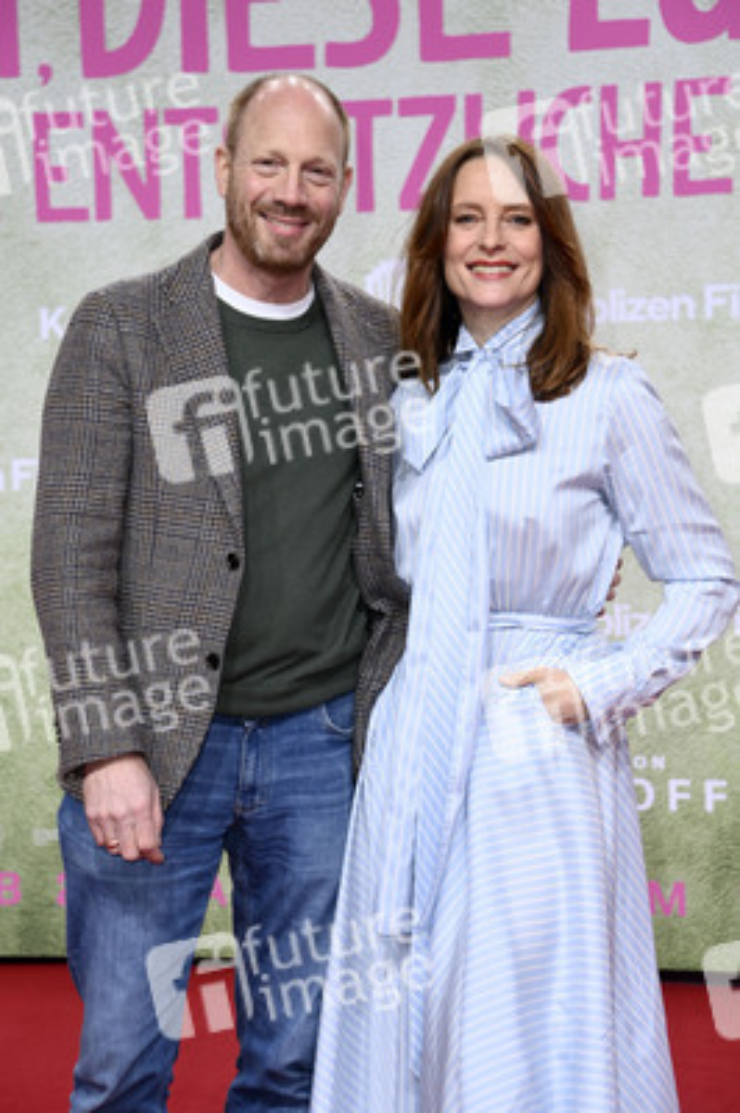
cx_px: 370
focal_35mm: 92
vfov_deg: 22.2
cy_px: 556
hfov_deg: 14.8
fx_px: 2841
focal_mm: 92
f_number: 5.6
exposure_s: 1/250
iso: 640
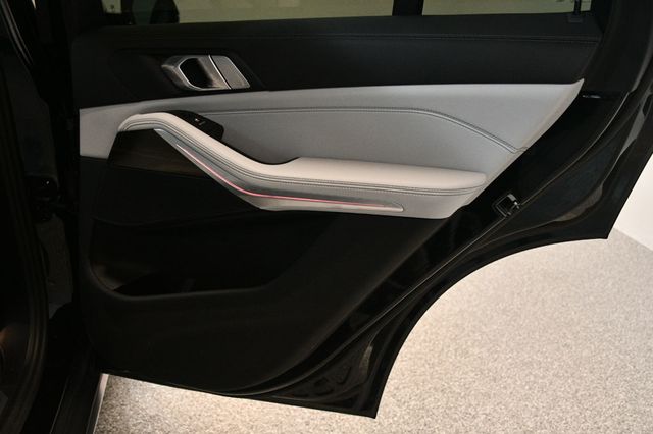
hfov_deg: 55.8
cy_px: 217
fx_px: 616
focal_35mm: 34
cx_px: 326
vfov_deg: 38.8
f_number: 3.8
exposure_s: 1/125
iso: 2500
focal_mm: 23
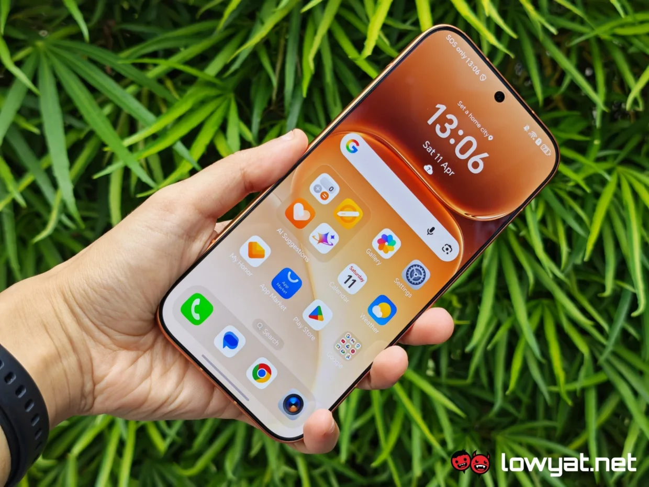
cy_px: 244
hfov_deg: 41.2
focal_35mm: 46
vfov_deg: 31.5
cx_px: 324
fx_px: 862
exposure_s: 1/540
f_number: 1.6
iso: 50
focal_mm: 5.4
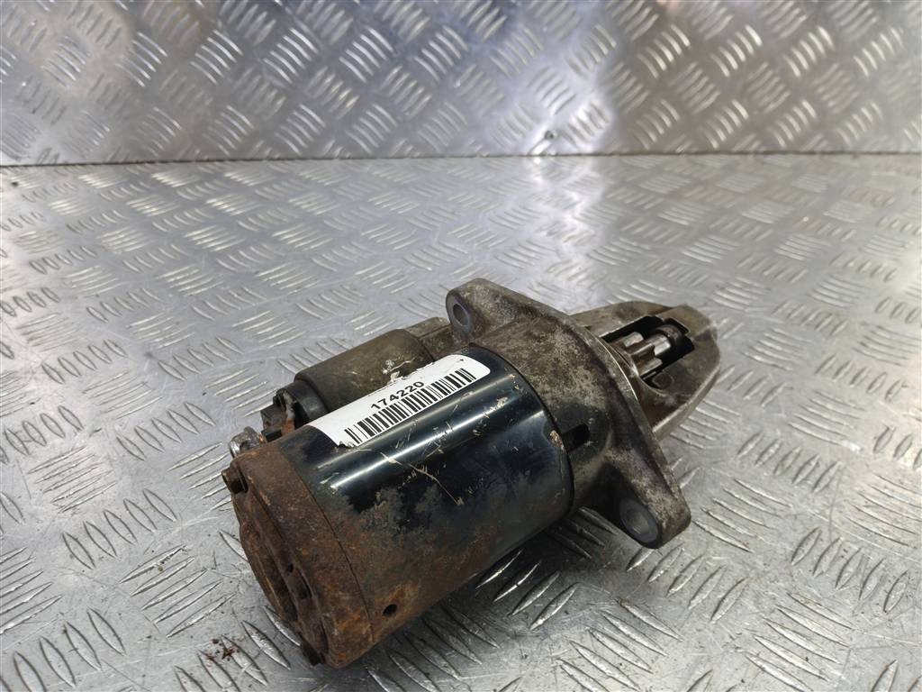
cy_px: 346
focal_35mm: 26
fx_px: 693
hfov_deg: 67.3
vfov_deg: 53.1
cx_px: 461
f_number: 1.8
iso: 64
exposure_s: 1/50
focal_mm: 3.98
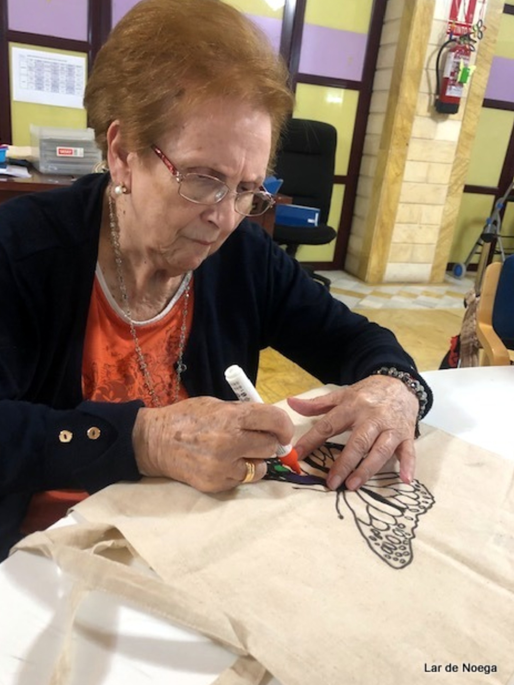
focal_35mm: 29
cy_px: 335
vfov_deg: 61.7
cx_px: 249
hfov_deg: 48.2
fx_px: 574
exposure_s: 1/15
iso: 64
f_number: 1.8
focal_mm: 4
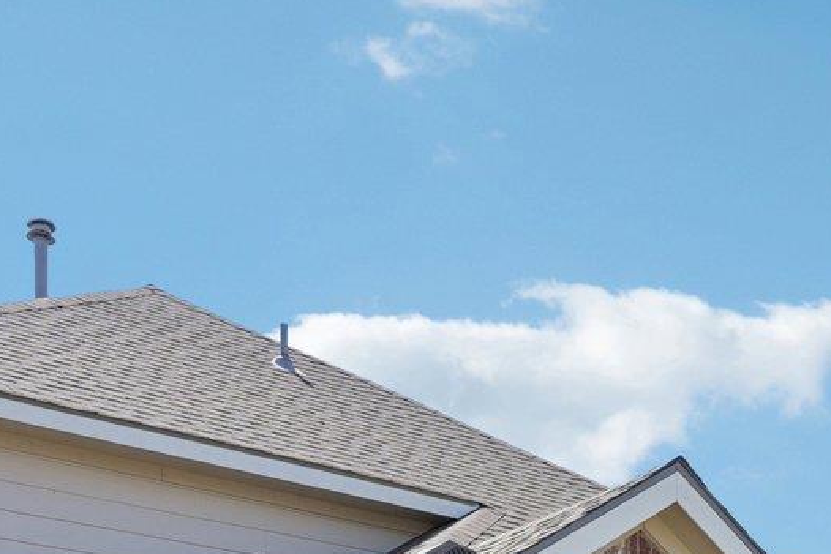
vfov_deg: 15.2
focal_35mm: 76
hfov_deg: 25.8
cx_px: 750
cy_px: 1041
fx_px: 1753
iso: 100
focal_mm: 19.5
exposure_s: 1/125
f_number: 8
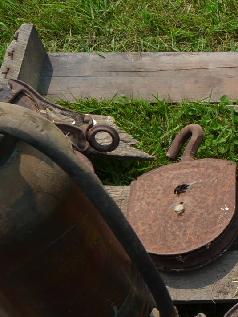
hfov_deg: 16.2
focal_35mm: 83
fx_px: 761
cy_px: 206
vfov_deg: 23.5
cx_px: 361
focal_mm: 24
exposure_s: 1/200
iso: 100
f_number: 10
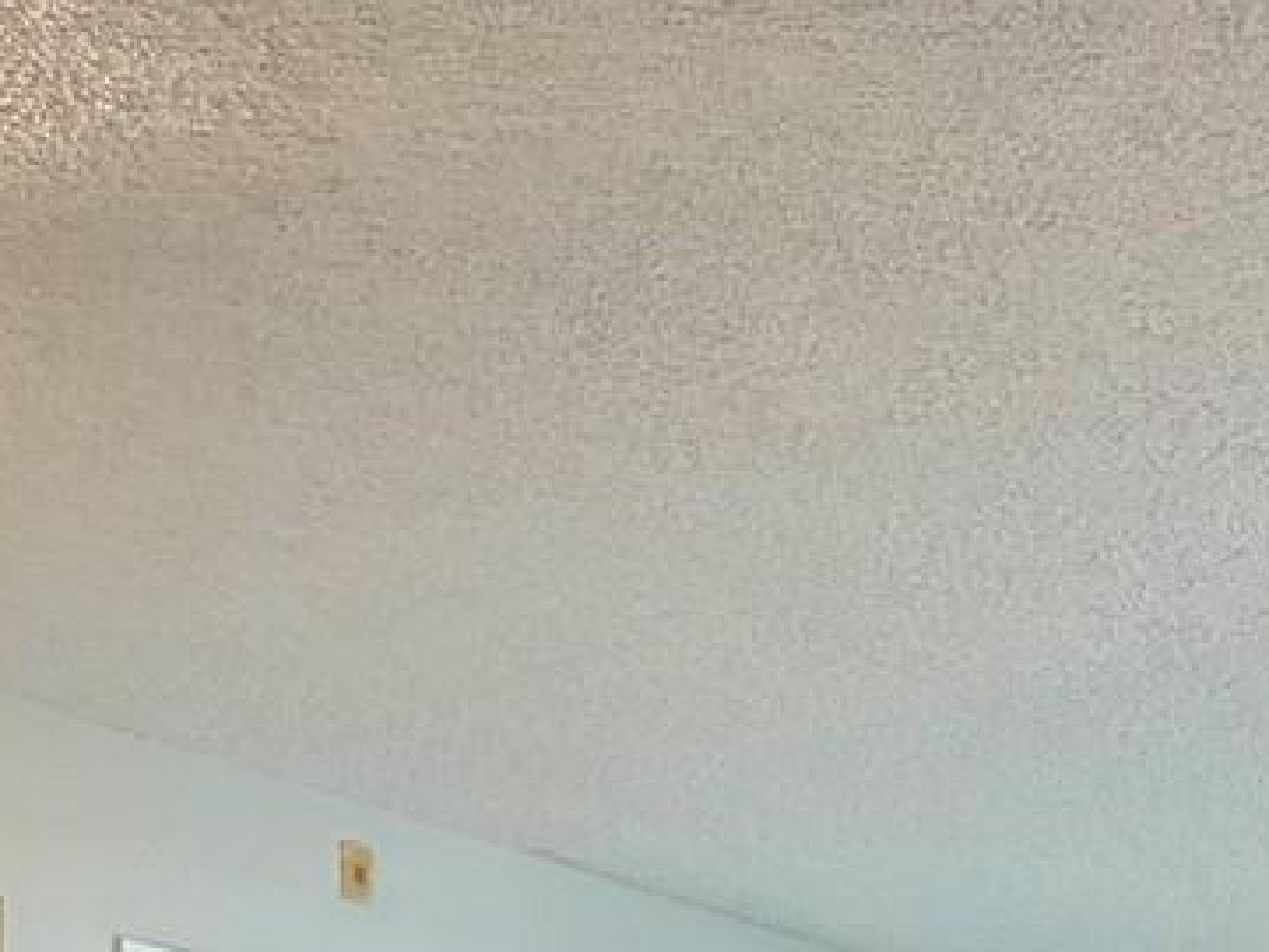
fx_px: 2274
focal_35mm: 62
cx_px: 921
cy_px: 1458
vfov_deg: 20.1
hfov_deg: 30.8
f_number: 2.2
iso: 250
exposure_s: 1/120
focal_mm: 2.22
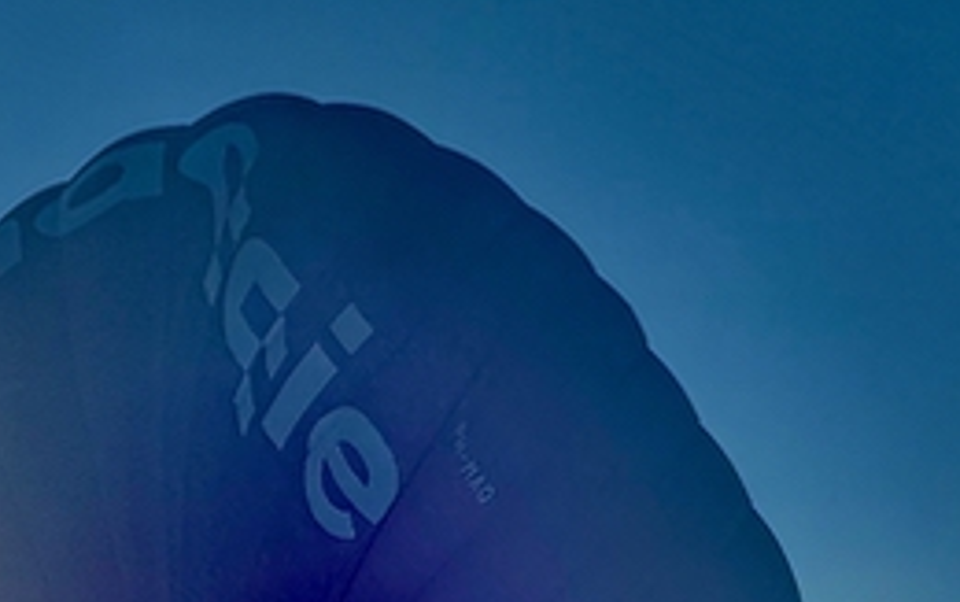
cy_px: 872
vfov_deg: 20.0
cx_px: -118
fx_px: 1493
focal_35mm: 57
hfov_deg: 31.3
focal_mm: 2.22
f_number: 2.2
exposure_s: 1/2273
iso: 50
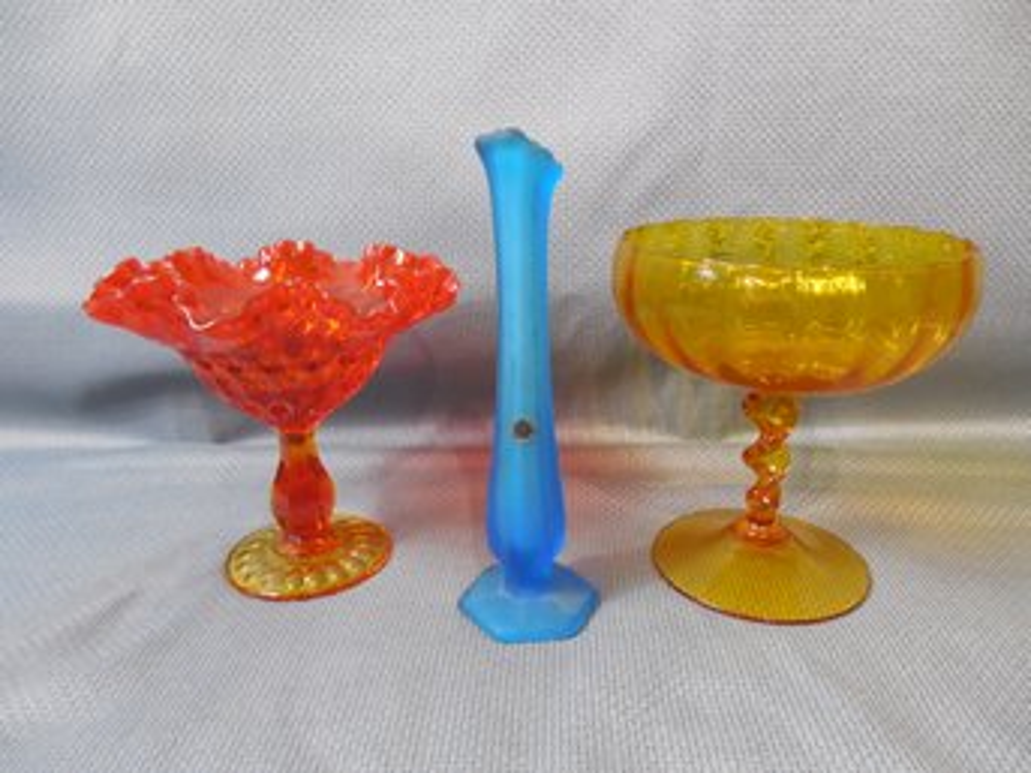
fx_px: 744
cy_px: 386
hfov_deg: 69.4
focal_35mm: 25
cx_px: 516
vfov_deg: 54.9
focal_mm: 4.5
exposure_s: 1/20
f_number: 3.3
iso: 400
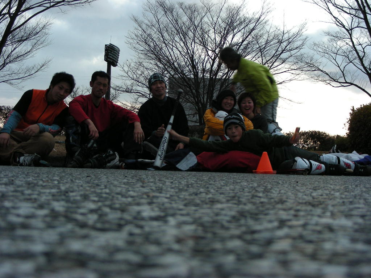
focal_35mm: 58
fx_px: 622
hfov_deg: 33.2
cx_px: 186
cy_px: 139
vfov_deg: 25.2
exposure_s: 1/30
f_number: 3.5
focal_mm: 9.7
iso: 127
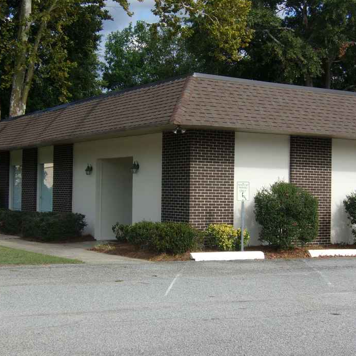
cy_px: 178
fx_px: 733
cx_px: 150
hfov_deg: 27.3
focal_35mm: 63
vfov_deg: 27.3
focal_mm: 9.4
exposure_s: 1/420
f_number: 4.2
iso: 80
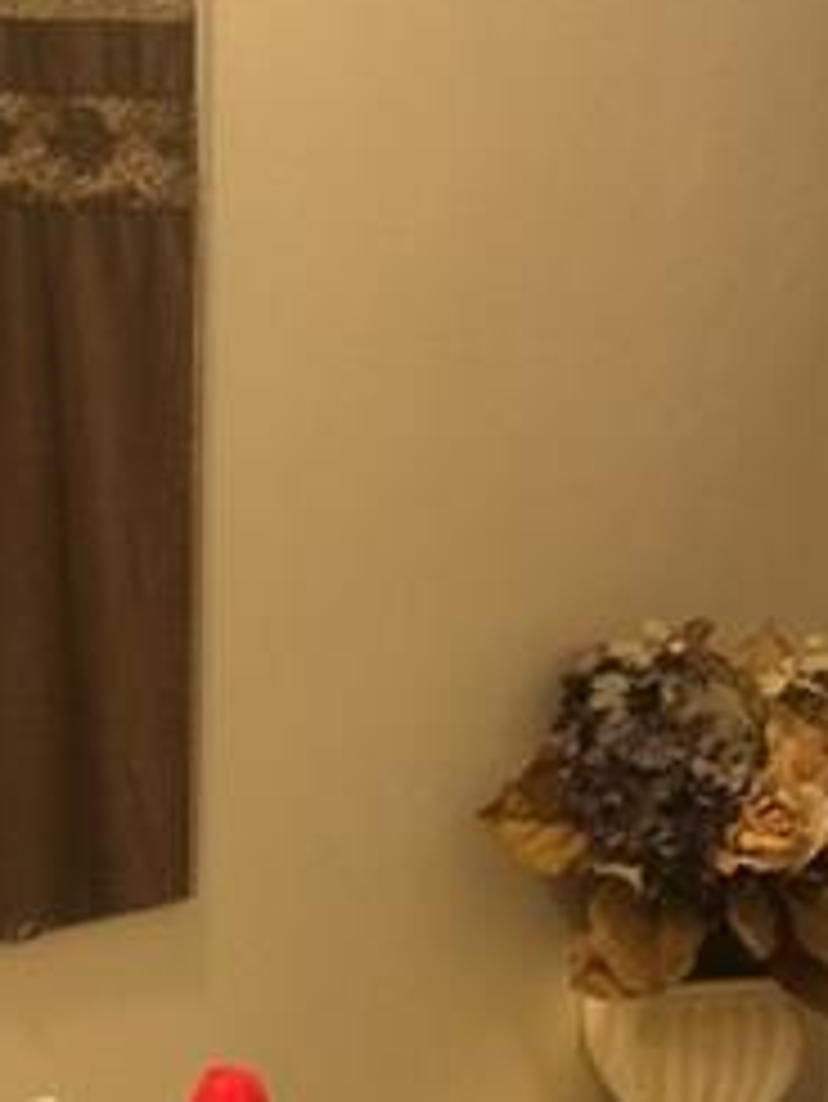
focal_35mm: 91
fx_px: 2900
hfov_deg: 16.1
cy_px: 976
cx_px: 738
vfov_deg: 21.1
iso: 250
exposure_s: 1/30
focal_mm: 4.15
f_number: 2.2
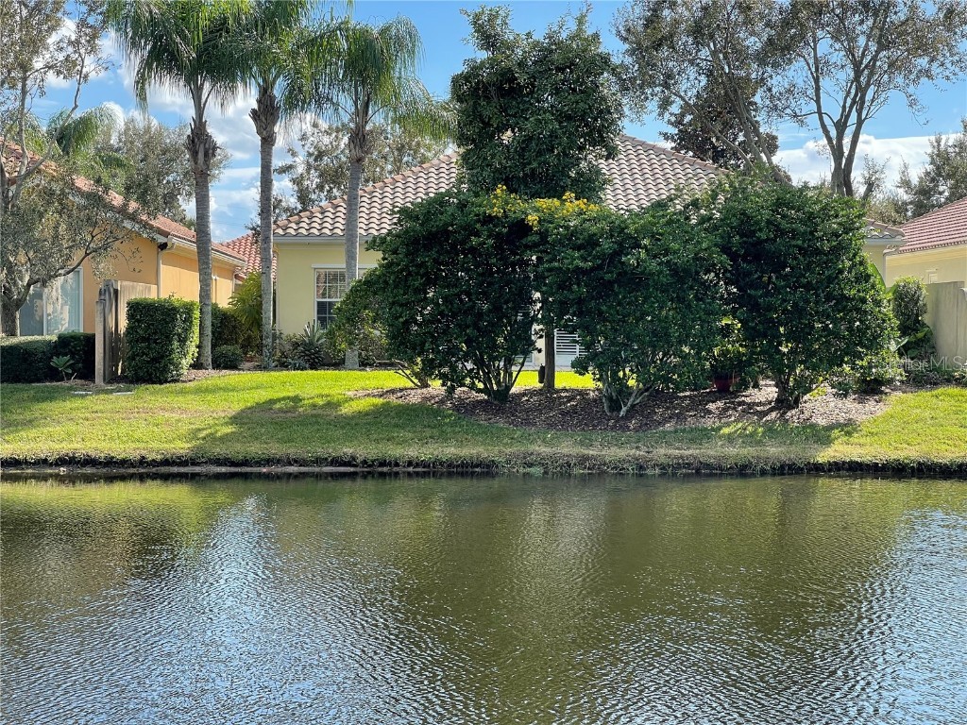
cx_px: 484
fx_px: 1788
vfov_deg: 22.9
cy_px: 362
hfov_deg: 30.3
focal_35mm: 64
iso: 20
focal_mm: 7.5
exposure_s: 1/423
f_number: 2.2
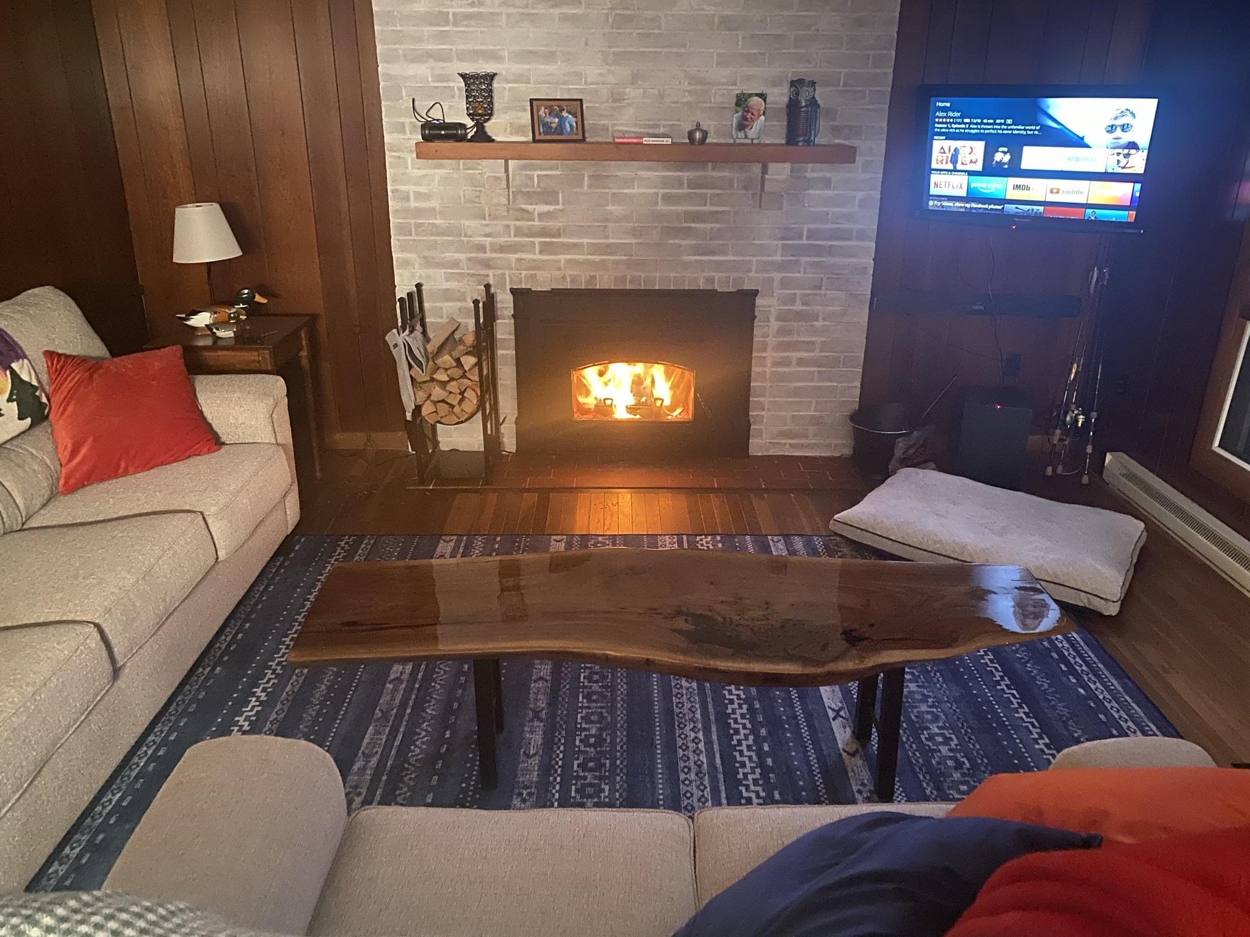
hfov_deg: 67.3
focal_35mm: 26
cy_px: 468
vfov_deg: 53.1
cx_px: 625
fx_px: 939
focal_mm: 4.25
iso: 500
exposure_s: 1/8
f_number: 1.8
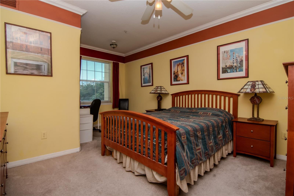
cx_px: 147
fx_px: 135
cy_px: 98
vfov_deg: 72.0
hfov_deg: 95.0
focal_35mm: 16
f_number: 13
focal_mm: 11
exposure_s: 1/200
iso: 800
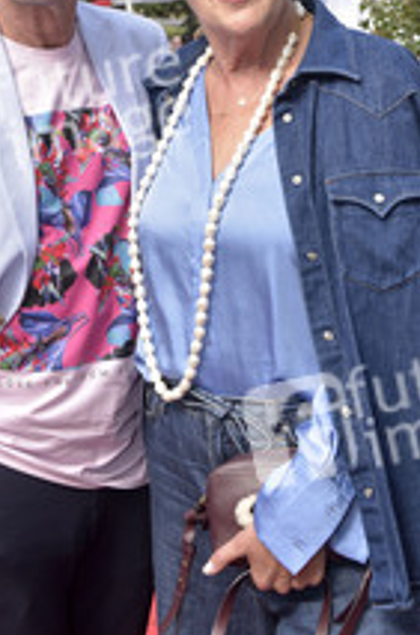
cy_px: 268
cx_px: 125
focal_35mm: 64
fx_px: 1125
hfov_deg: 21.0
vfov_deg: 31.4
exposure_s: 1/250
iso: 400
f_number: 8
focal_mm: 34
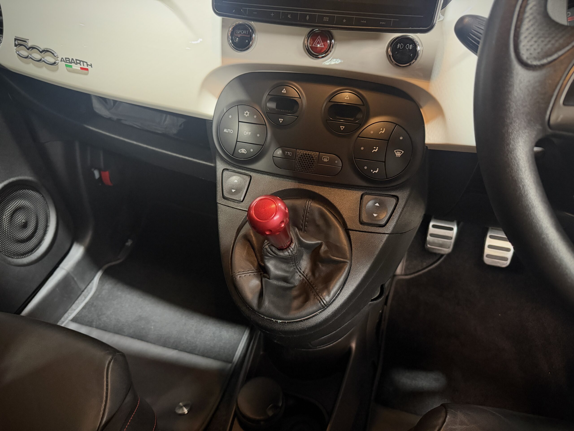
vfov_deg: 56.8
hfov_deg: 71.6
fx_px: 398
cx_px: 287
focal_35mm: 24
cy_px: 216
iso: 800
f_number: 1.78
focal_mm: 6.76
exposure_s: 1/25
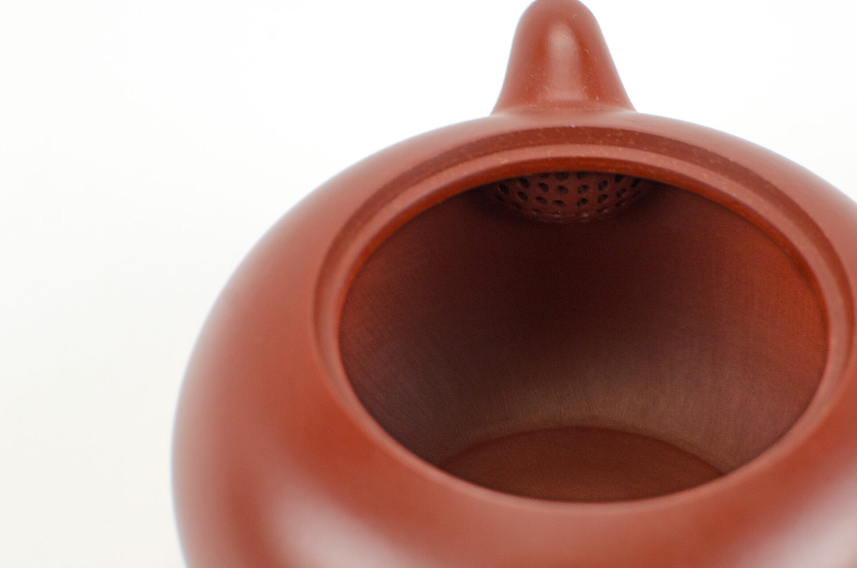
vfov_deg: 19.5
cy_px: 298
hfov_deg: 28.8
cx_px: 568
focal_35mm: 70
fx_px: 1655
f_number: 8
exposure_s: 1/80
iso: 400
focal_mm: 35
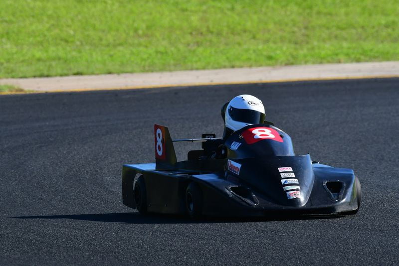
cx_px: 200
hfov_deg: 3.4
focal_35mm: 615
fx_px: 6818
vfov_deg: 2.2
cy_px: 133
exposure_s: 1/640
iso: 500
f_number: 10
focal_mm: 410
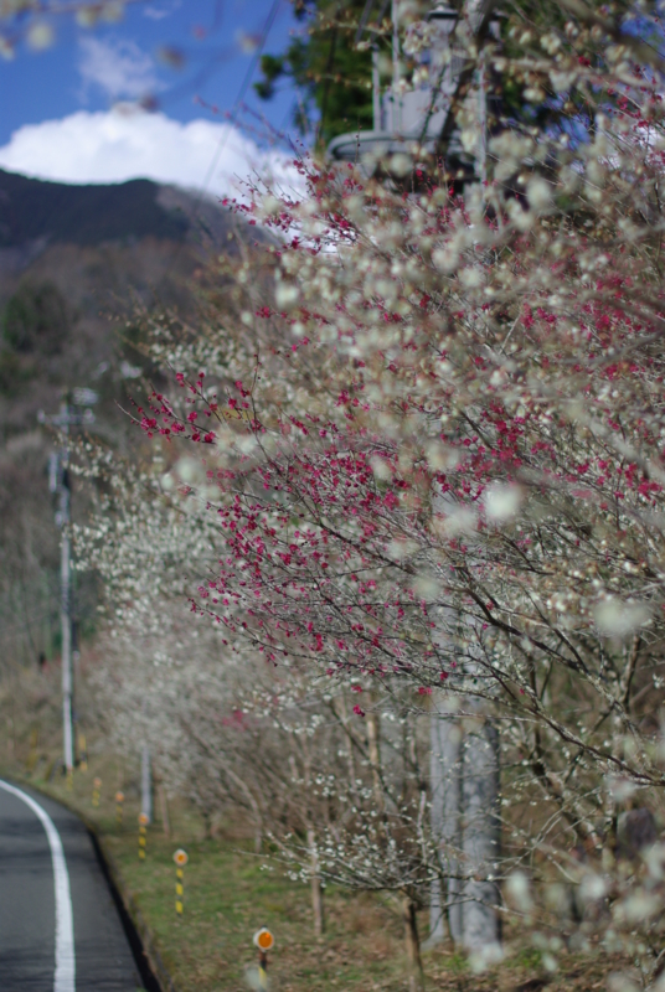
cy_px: 496
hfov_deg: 18.2
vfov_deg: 27.0
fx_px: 2071
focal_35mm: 75
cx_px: 332
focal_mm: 50
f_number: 2
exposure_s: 1/4000
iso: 100
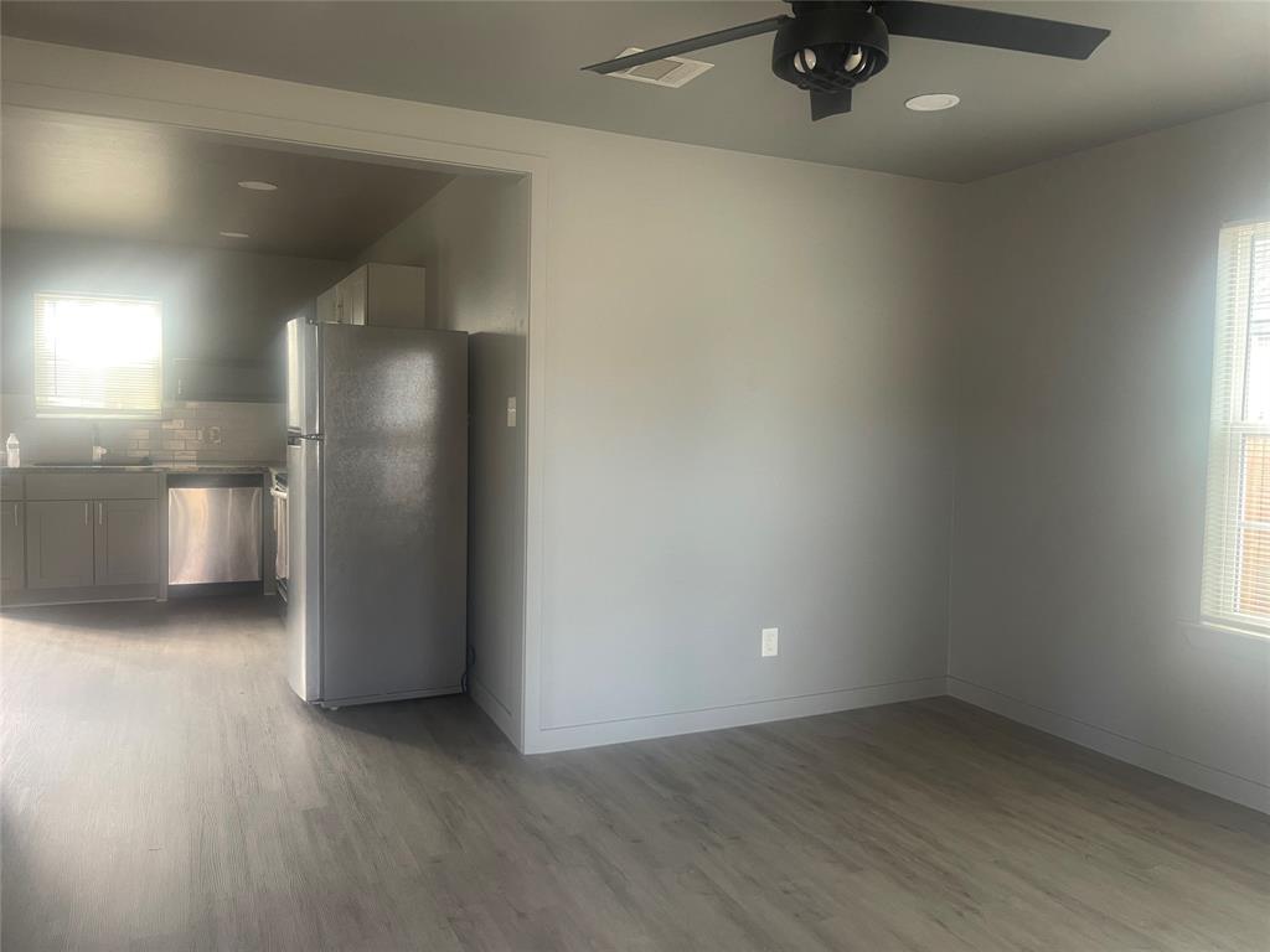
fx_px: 917
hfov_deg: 69.4
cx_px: 635
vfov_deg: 54.9
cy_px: 476
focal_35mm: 25
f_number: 1.6
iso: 125
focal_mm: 5.1
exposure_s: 1/60
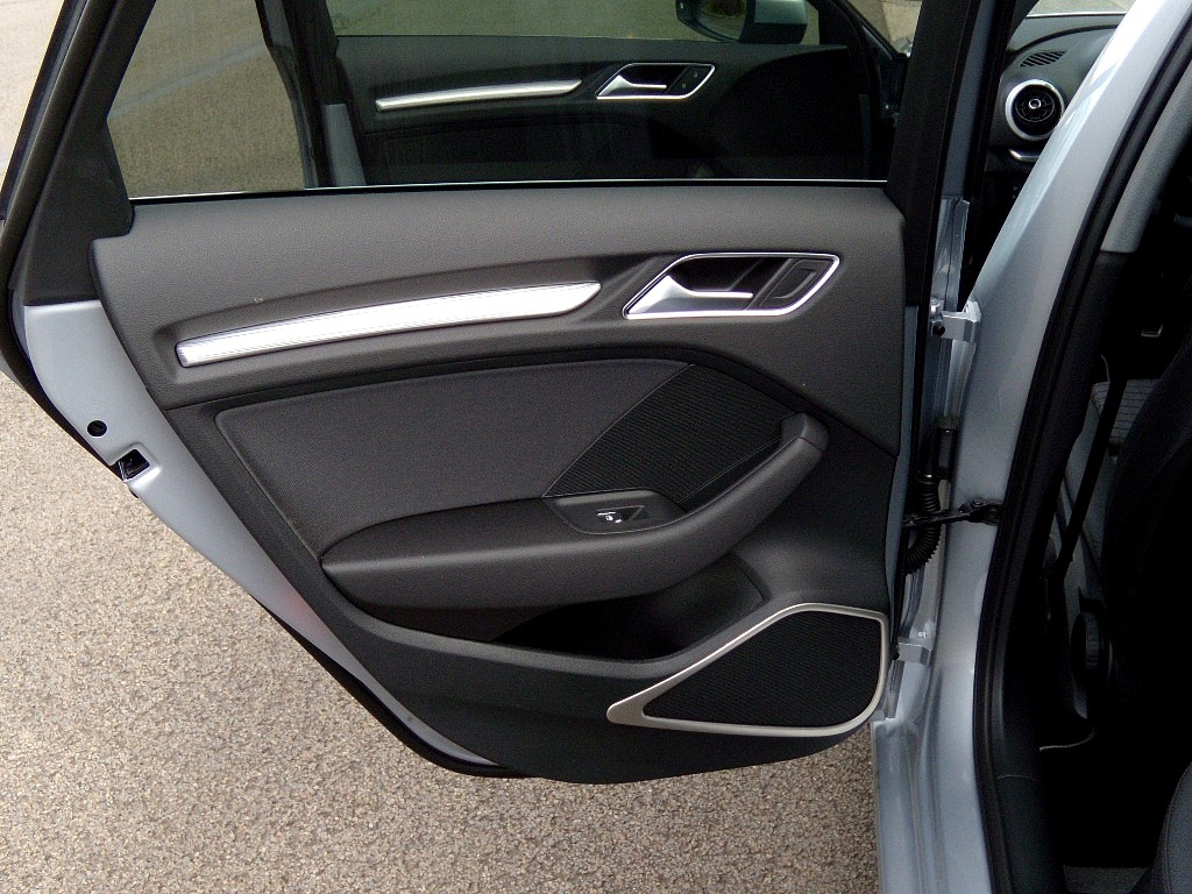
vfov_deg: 39.7
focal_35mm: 36
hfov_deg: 51.4
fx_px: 1240
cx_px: 596
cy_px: 447
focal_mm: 6.4
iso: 200
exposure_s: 1/125
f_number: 3.6
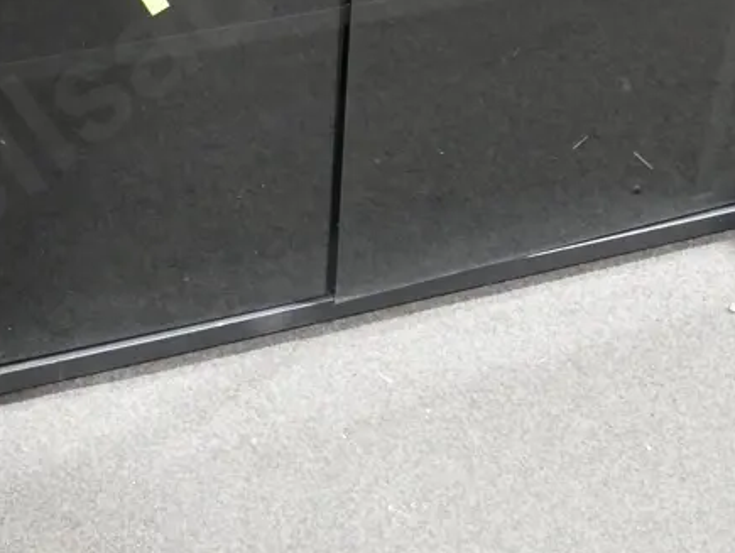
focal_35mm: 80
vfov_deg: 18.0
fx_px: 1700
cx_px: 235
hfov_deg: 24.3
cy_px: -8
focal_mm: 17
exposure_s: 1/60
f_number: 4
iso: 2000
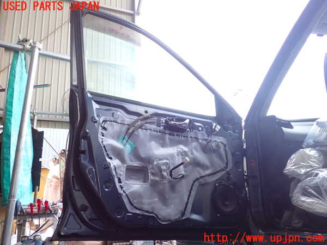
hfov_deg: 60.0
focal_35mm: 30
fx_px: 283
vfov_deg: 46.8
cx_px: 164
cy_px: 122
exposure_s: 1/100
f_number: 2.3
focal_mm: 5.4
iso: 100
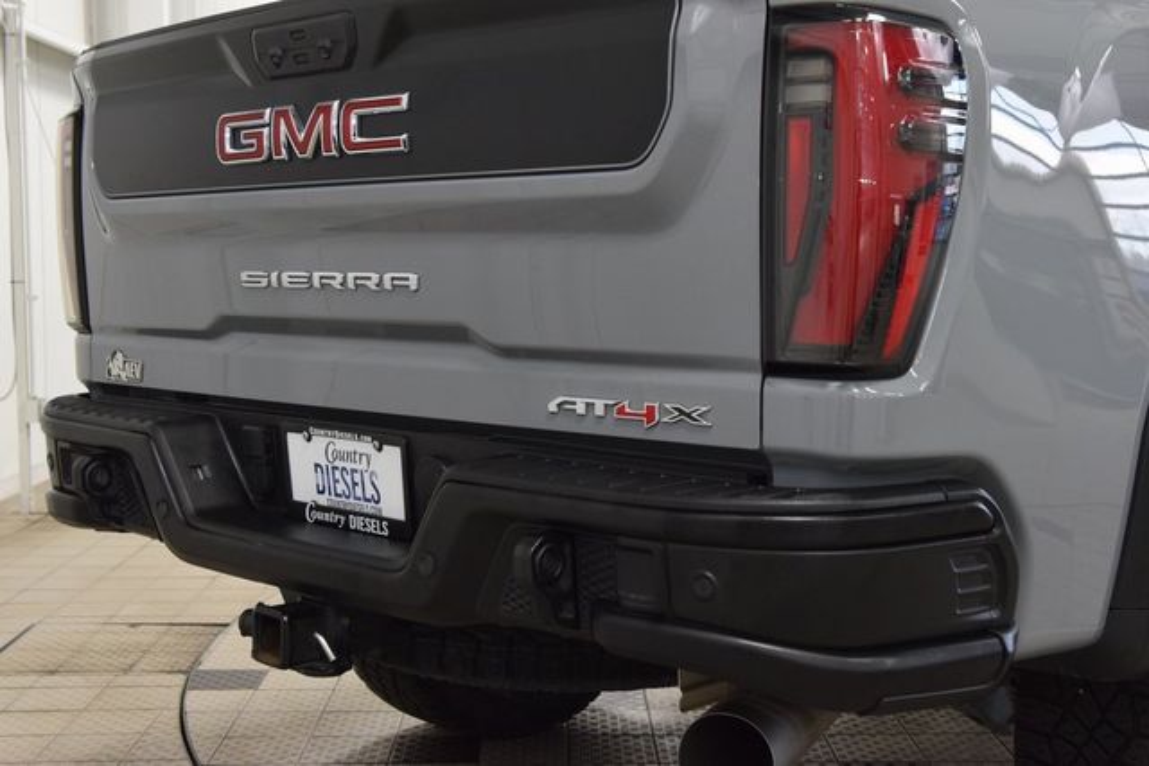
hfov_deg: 38.9
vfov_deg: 26.5
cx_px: 574
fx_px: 1628
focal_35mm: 51
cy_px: 383
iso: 1600
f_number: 5
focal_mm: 34
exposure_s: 1/60
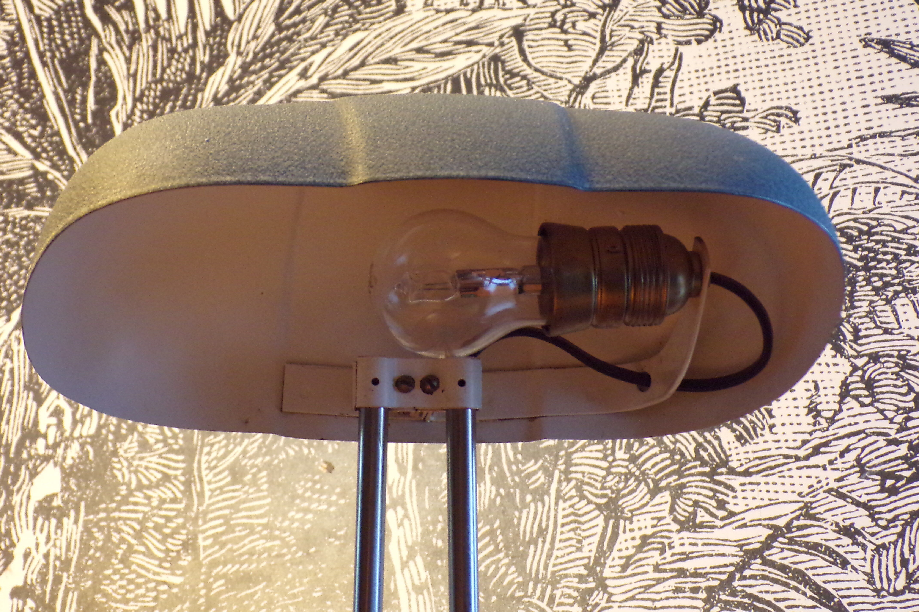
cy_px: 296
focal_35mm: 63
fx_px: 1608
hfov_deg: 31.9
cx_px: 431
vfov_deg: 21.6
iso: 400
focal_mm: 10.1
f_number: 3.7
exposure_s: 1/8
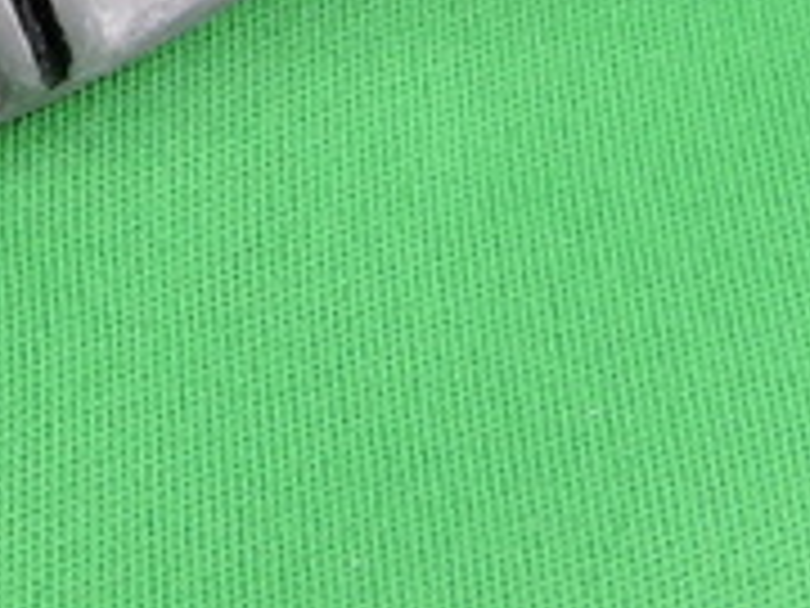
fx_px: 4025
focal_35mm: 172
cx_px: -524
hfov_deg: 10.9
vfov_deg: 8.4
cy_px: -329
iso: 220
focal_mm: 7.2
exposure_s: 1/30
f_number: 3.8
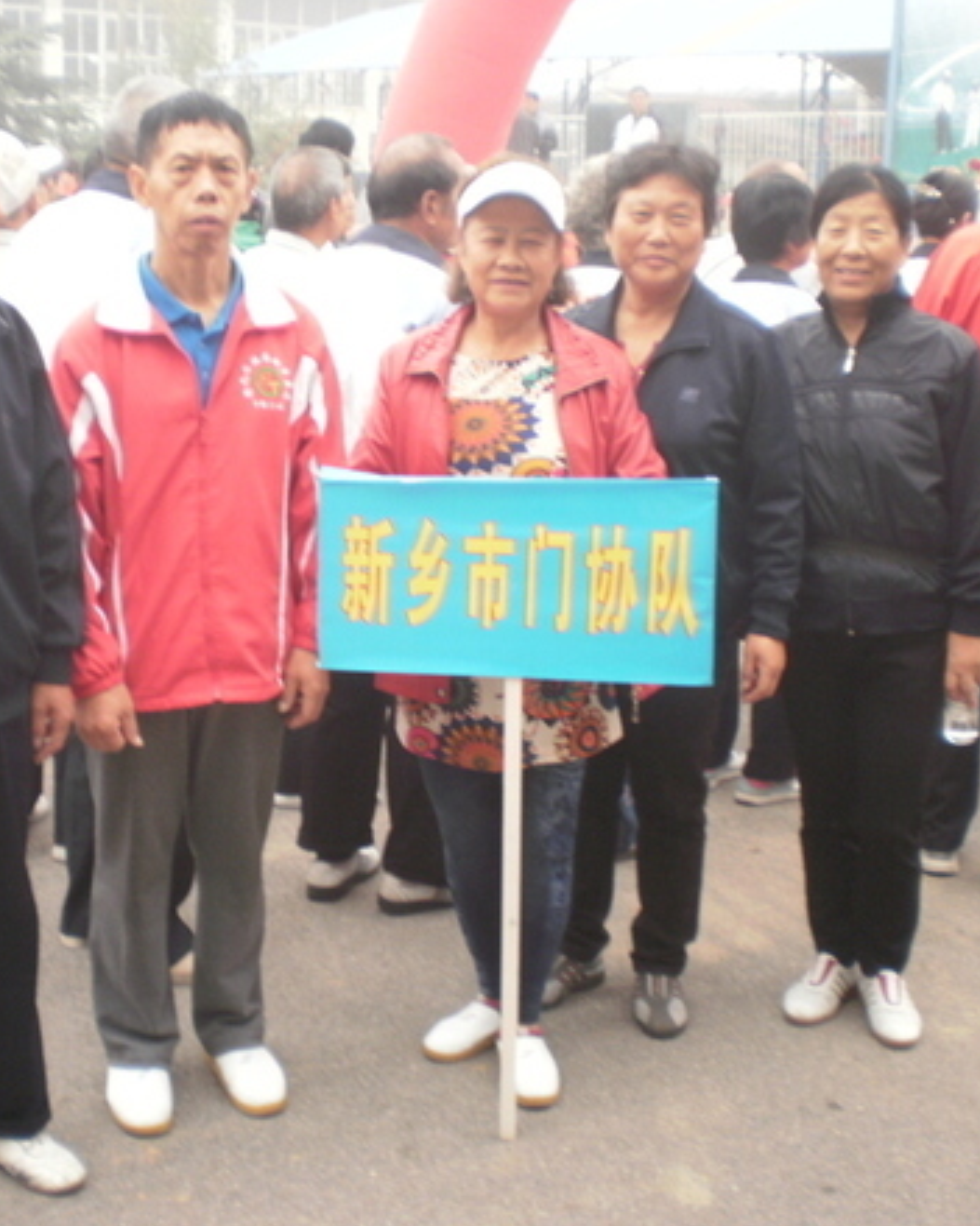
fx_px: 1741
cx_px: 341
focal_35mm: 48
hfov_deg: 31.2
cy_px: 614
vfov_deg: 38.8
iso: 125
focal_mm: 6.3
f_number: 3.1
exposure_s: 1/25
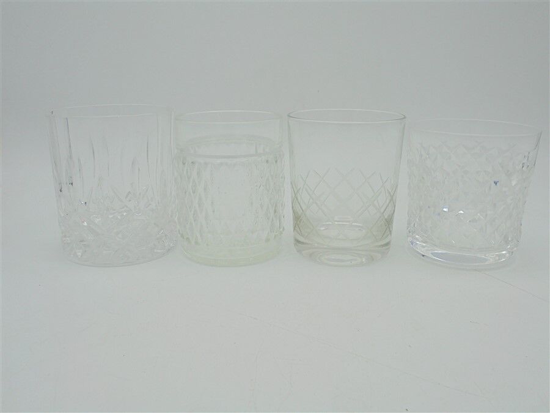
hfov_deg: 54.0
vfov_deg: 41.8
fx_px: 540
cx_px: 275
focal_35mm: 34
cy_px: 206
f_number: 4
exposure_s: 1/100
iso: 100
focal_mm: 6.1
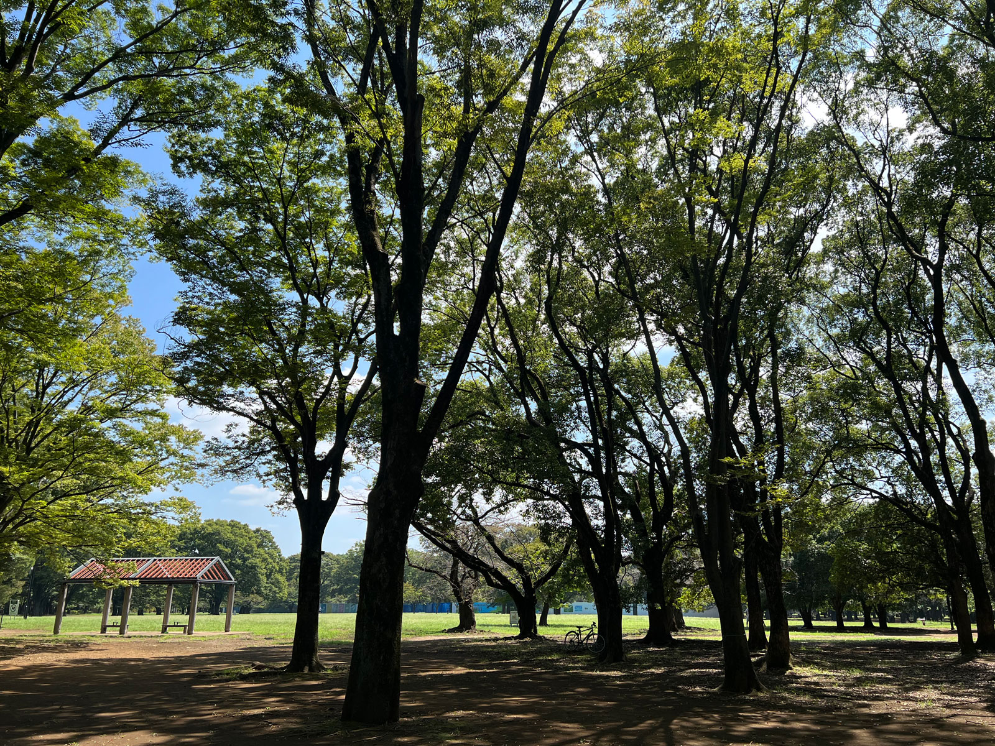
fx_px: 747
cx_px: 498
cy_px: 373
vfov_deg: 53.1
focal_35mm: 26
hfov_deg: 67.3
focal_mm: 5.7
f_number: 1.5
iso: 50
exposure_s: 1/1751
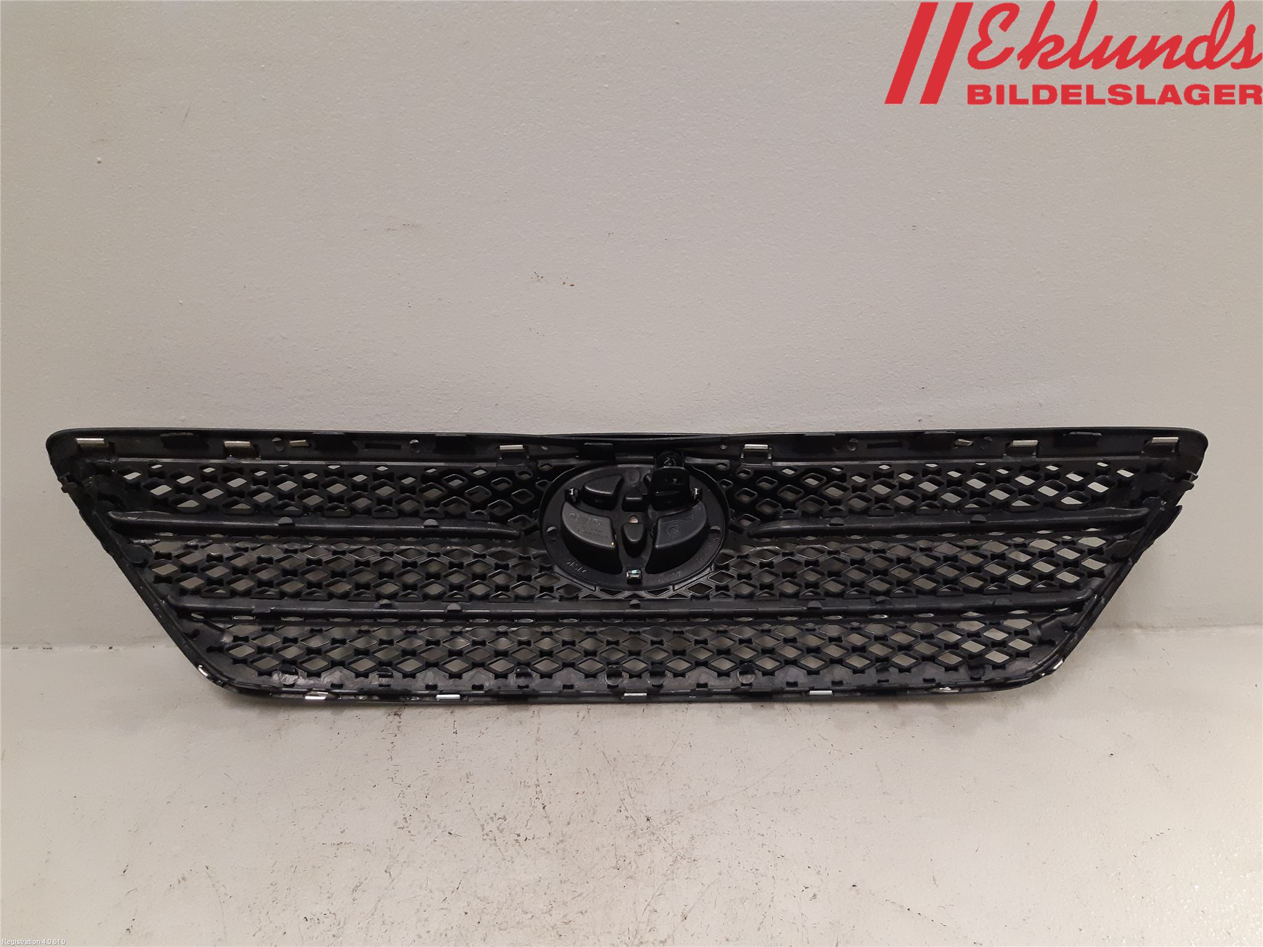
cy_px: 474
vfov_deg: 53.1
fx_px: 949
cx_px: 632
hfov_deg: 67.3
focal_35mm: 26
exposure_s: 1/50
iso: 250
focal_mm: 3.93
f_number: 1.7
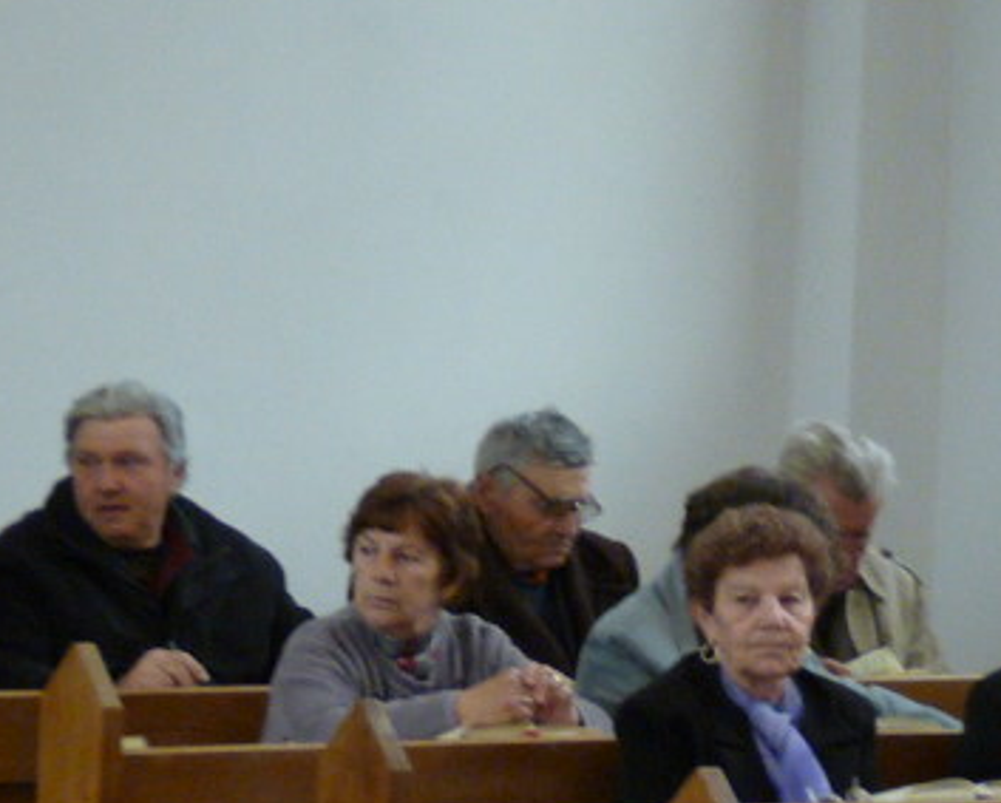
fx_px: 7027
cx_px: 601
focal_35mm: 237
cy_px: 593
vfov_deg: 6.5
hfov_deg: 8.1
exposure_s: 1/40
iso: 320
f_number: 3.4
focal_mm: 13.3
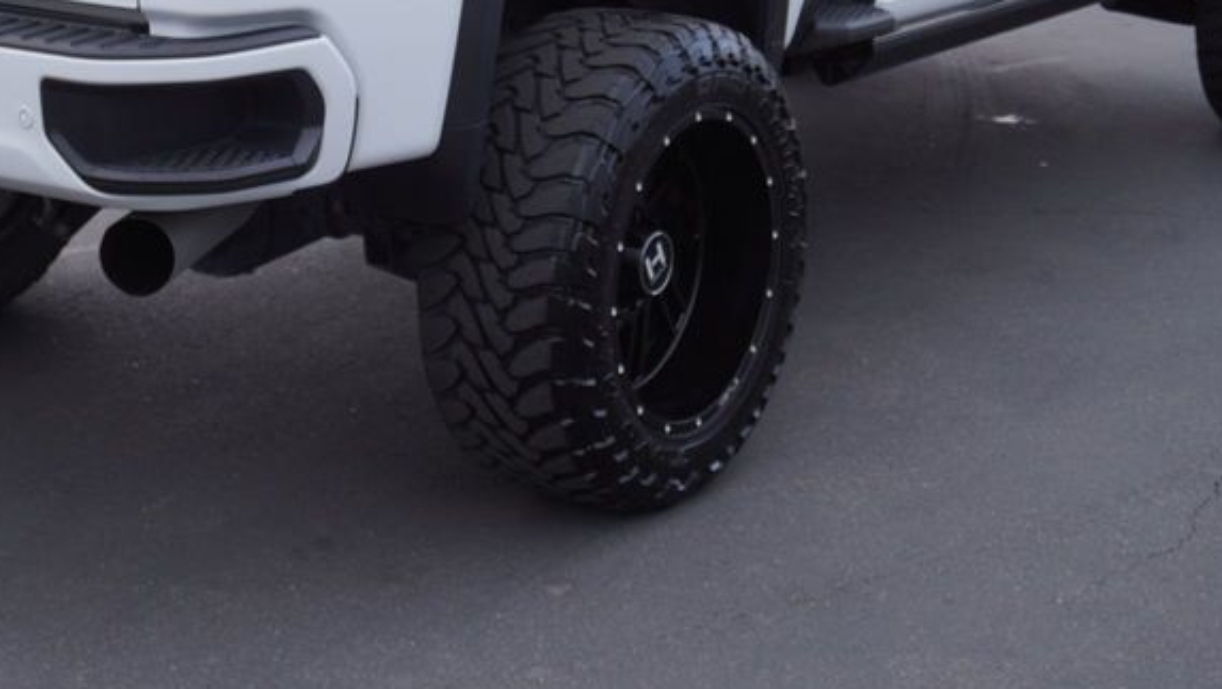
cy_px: -26
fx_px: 2367
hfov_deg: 28.8
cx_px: 412
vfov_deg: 16.2
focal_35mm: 73
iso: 125
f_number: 4.5
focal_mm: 26
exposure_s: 1/60
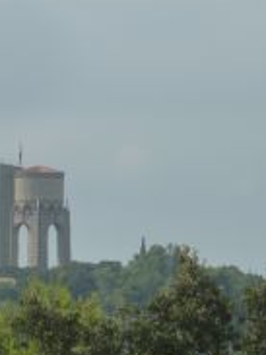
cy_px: 208
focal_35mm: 656
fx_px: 6729
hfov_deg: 2.3
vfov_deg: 3.0
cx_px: 29
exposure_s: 1/500
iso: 125
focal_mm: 49.2
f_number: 5.6
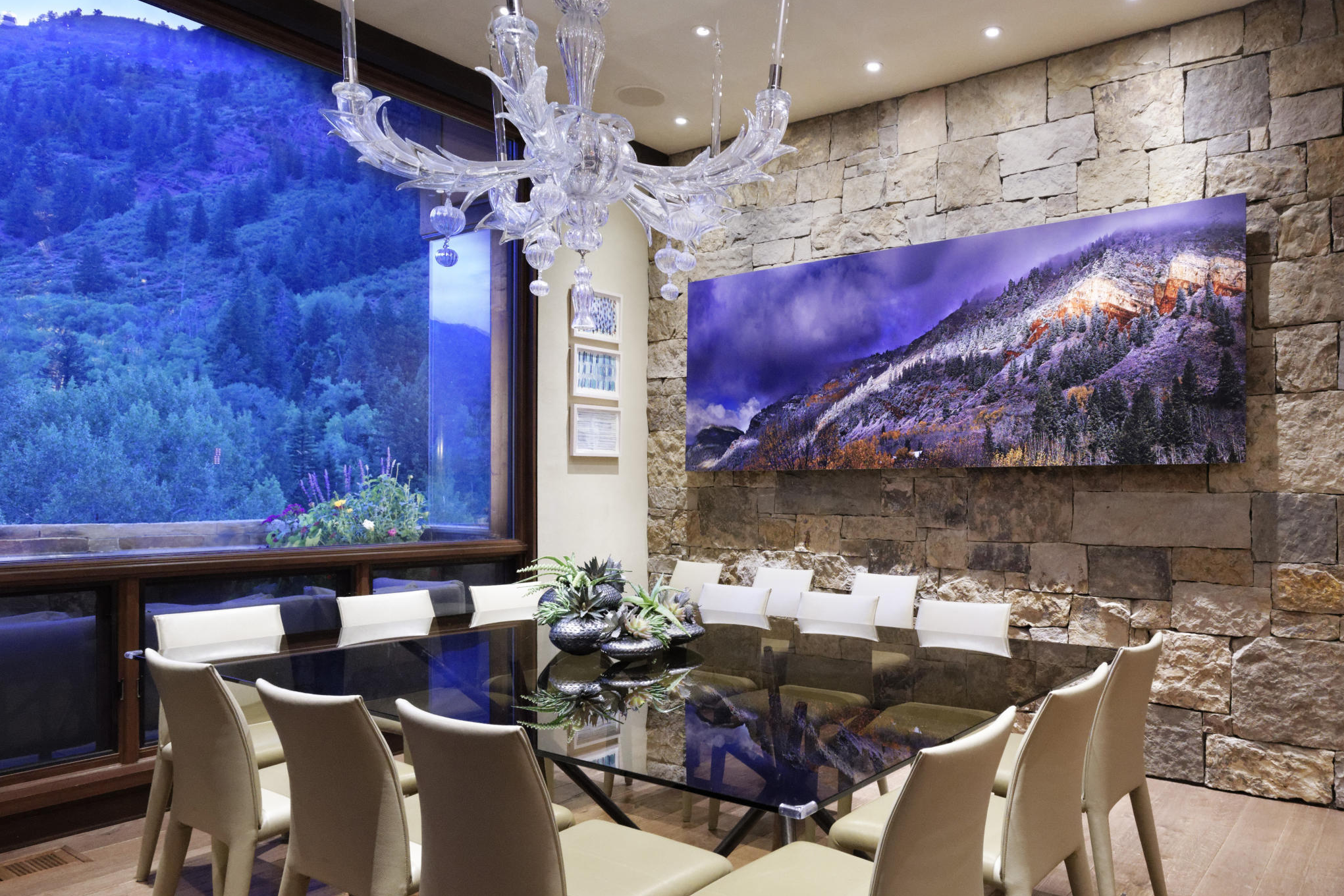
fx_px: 933
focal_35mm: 25
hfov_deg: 70.3
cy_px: 488
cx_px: 845
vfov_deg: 51.2
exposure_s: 1/6
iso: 4000
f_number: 7.1
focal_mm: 17
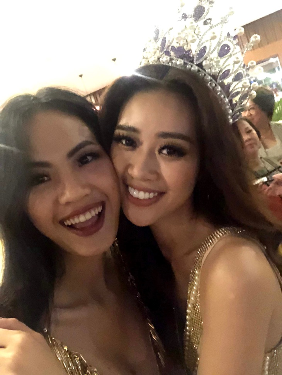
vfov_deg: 56.8
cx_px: 141
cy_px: 188
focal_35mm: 32
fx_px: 347
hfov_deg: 44.2
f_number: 2.2
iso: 2000
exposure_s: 1/17
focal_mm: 2.87
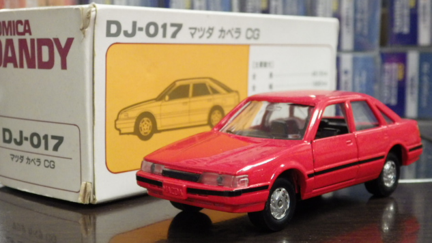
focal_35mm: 65
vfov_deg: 18.5
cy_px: 110
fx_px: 745
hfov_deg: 32.4
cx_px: 215
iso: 800
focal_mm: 10.7
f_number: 4
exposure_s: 1/30
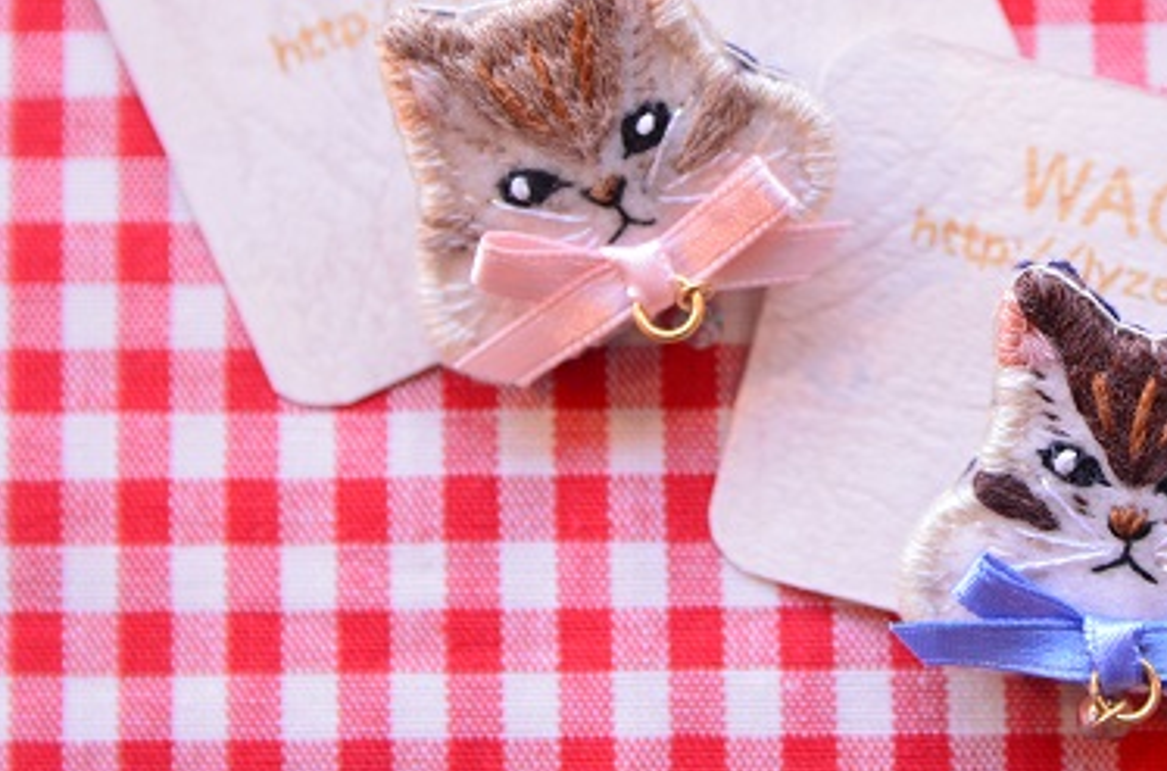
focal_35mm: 118
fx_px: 3814
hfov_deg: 17.3
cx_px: 905
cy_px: 204
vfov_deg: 11.5
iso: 400
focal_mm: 50
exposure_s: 1/60
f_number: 4
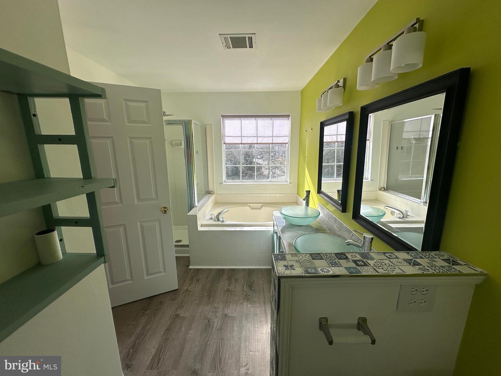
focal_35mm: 14
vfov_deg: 85.7
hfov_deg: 102.1
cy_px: 188
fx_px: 203
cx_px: 250
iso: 40
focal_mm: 2.22
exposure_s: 1/413
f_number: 2.2
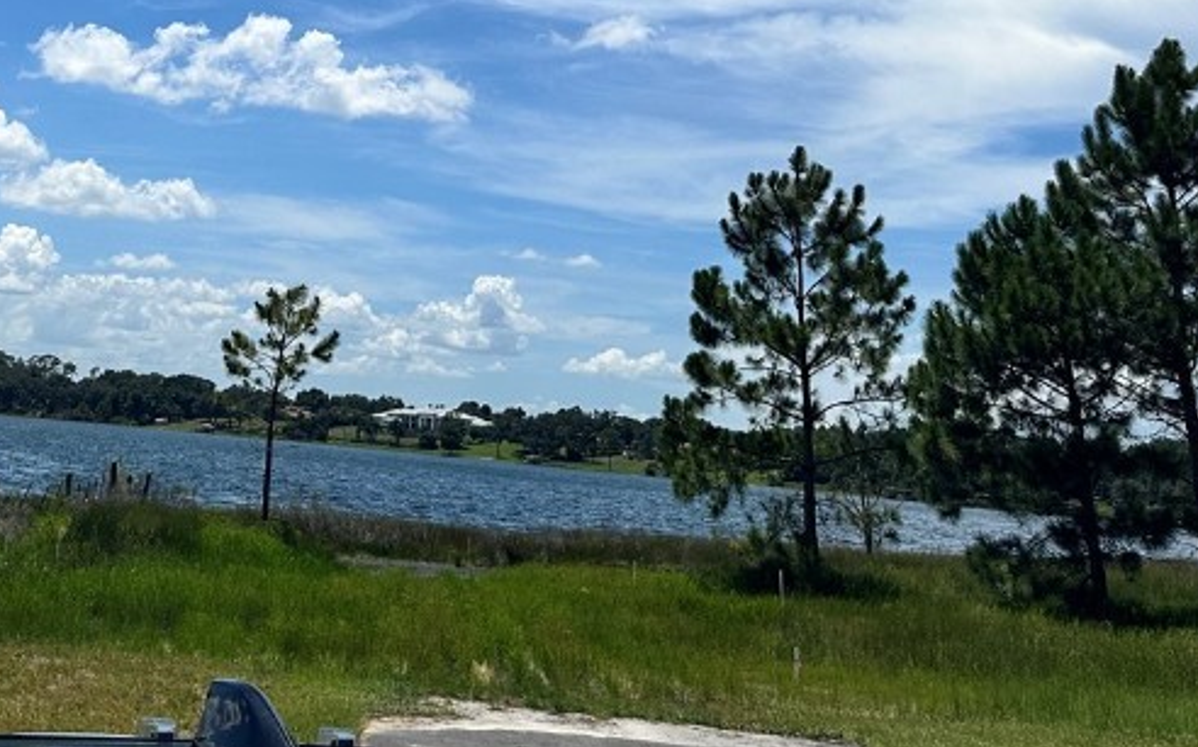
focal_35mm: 53
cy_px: -173
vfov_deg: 22.3
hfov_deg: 37.0
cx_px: 261
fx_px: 1730
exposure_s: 1/8197
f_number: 1.78
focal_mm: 6.86
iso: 80
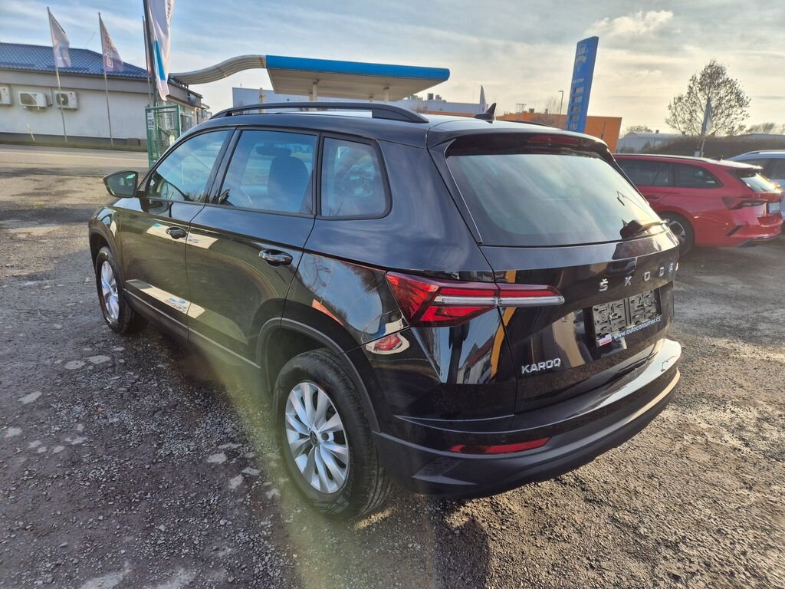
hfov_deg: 73.9
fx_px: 522
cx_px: 392
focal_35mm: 23
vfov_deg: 58.9
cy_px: 294
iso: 25
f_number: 1.8
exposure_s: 1/1940
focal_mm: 5.4
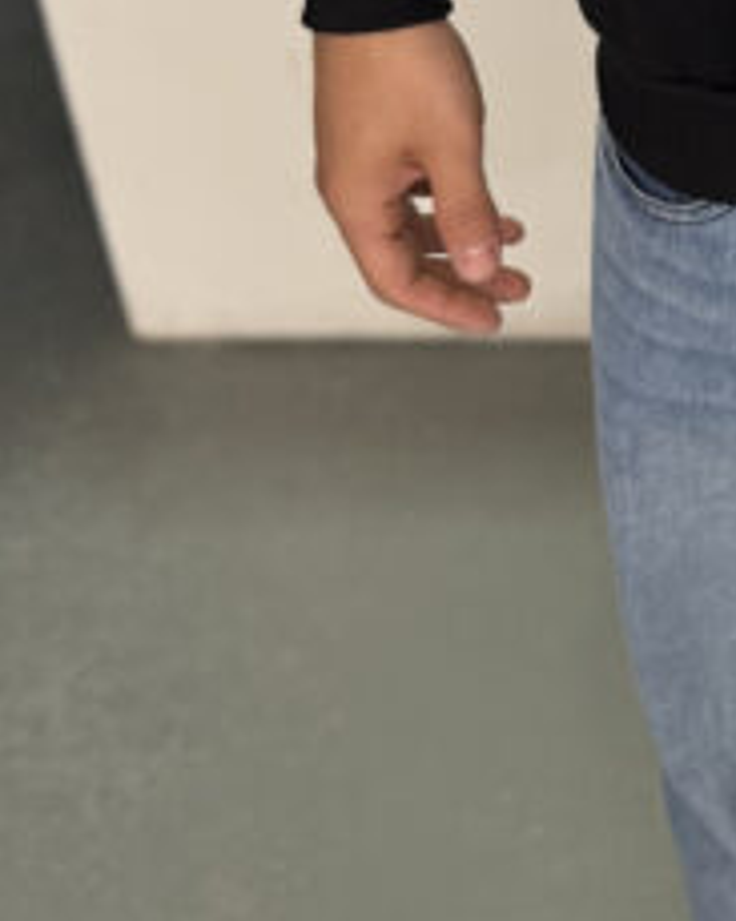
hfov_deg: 16.9
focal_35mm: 82
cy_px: -197
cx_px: 1106
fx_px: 2234
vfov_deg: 21.5
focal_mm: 6.76
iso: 200
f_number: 1.78
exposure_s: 1/100
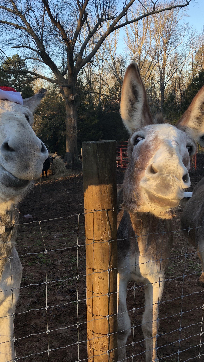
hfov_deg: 37.4
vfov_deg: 62.6
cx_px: 71
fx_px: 298
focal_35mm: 31
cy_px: 182
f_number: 1.8
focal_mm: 4
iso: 25
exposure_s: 1/120
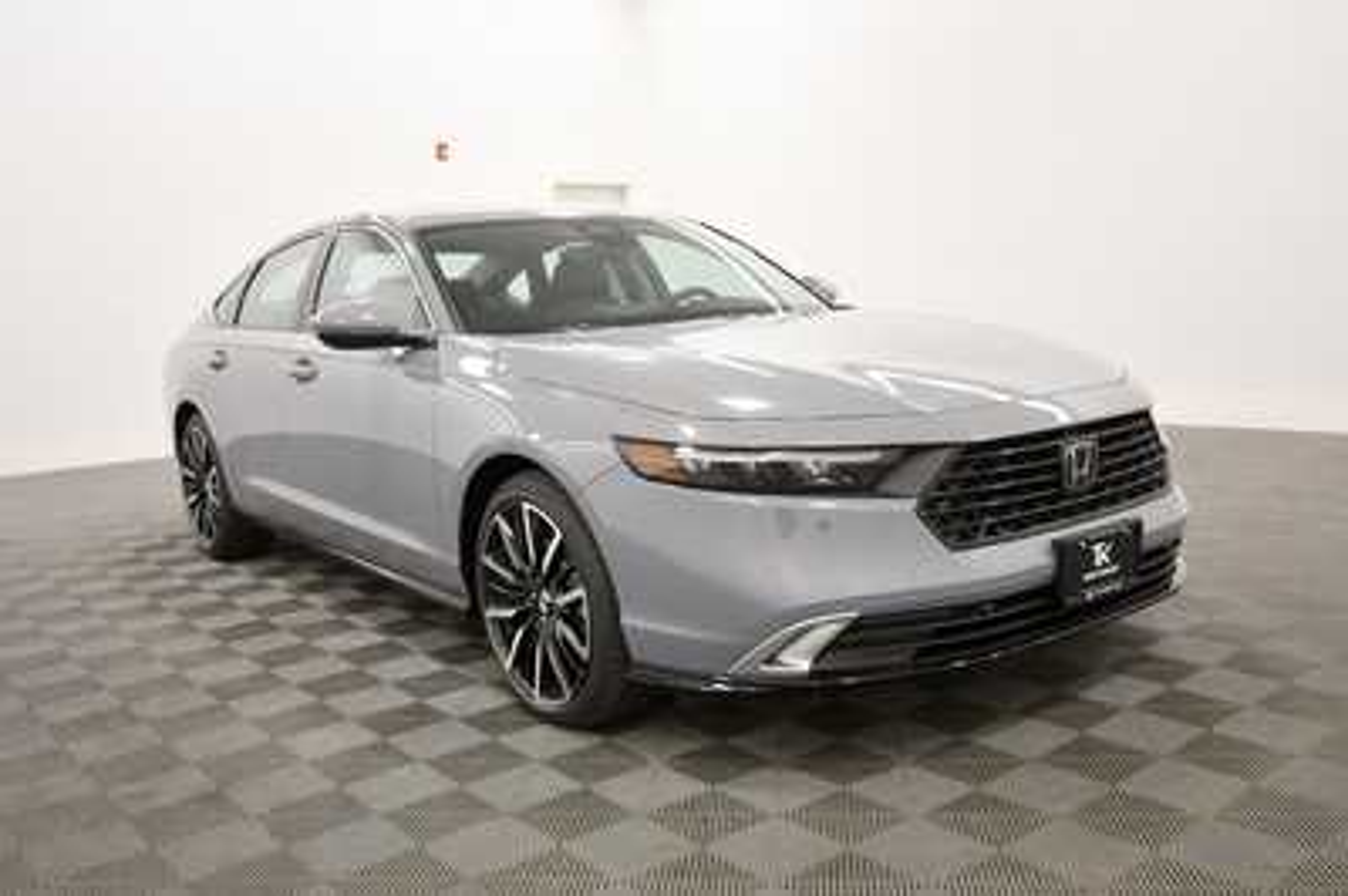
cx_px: 674
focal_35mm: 27
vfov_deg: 47.9
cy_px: 448
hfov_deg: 67.4
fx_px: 1010
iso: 1100
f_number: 5.3
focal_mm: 18
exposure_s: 1/125
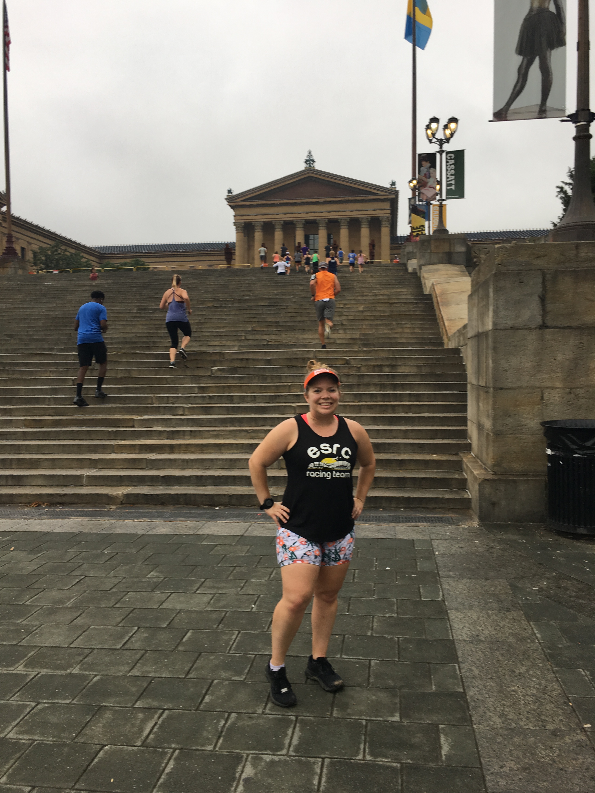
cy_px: 396
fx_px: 665
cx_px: 298
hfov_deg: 48.2
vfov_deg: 61.7
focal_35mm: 29
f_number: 2.2
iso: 25
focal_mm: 4.15
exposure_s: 1/120
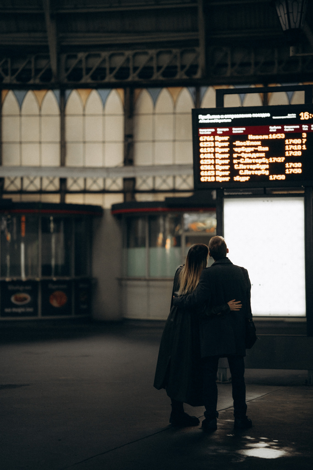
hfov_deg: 16.1
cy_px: 235
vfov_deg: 23.9
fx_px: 1108
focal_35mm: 85
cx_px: 156
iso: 320
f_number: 1.4
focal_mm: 85
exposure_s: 1/80
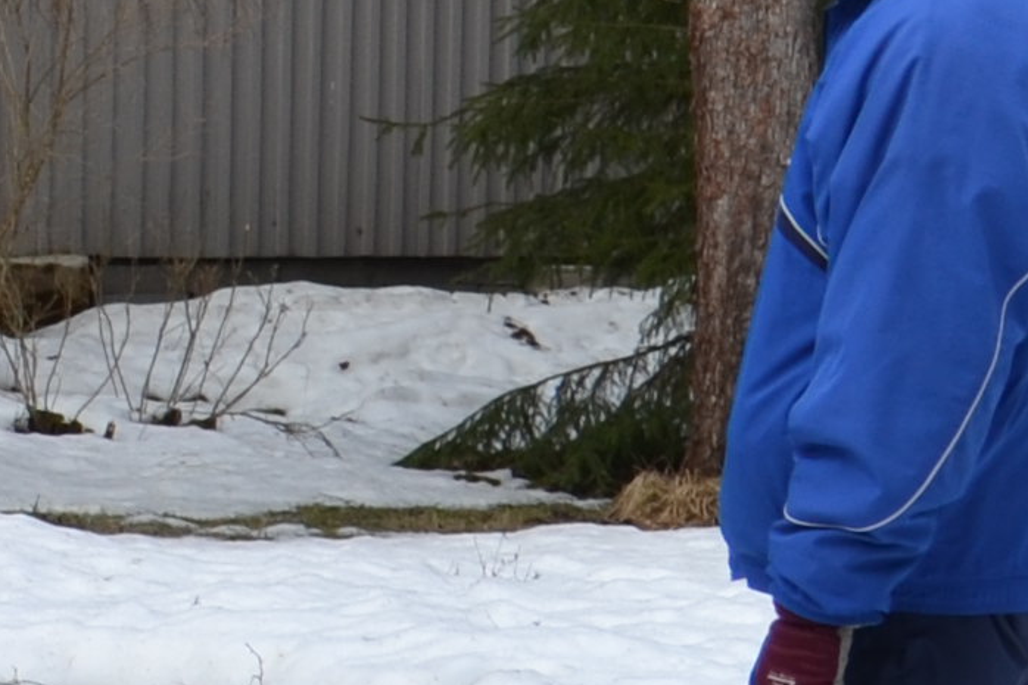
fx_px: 5652
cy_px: -192
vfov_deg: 6.9
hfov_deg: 9.0
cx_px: -1679
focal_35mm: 198
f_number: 6.3
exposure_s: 1/160
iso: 100
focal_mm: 20
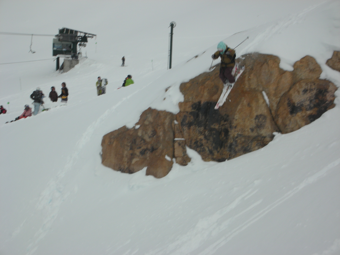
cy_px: 128
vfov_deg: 14.1
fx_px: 1031
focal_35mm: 105
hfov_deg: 18.7
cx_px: 170
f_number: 15.1
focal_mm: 17.4
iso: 50
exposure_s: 1/66.7
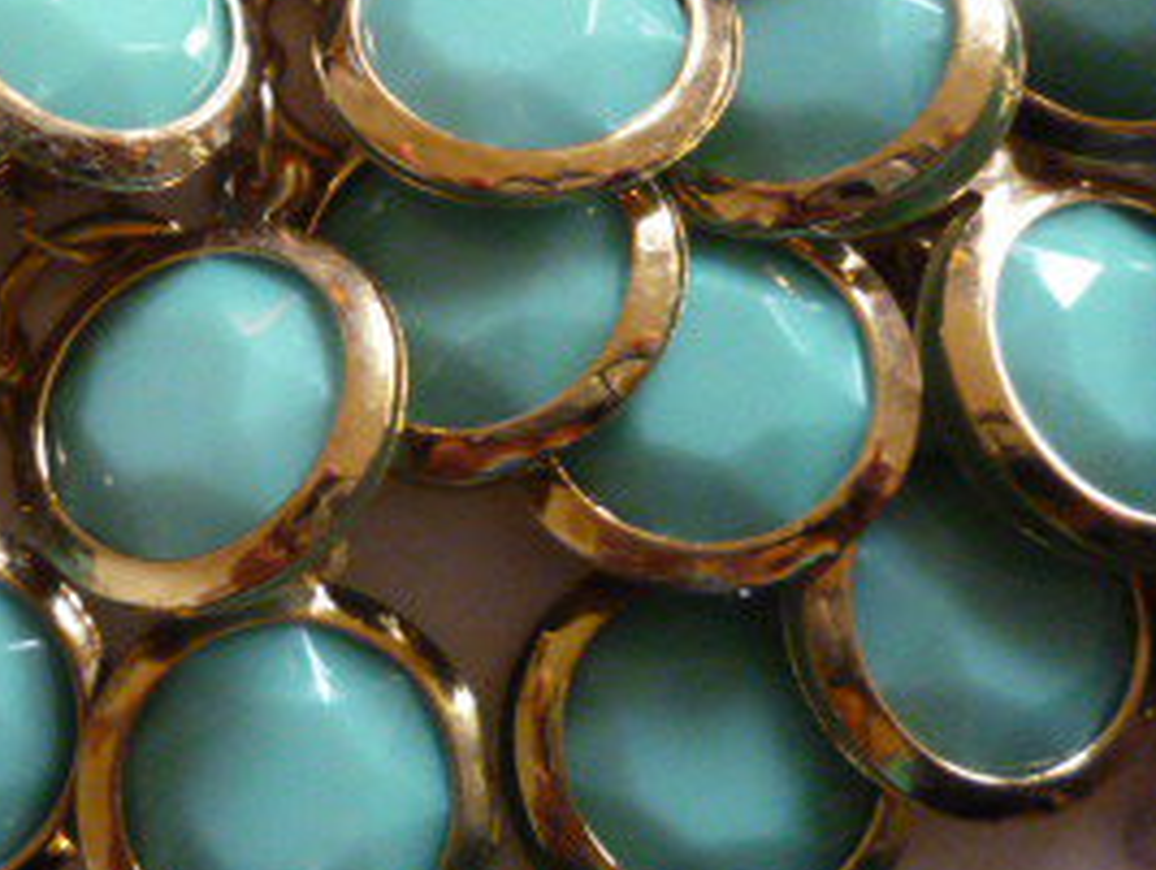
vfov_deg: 21.7
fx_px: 2240
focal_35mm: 67
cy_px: 173
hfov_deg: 28.1
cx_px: 182
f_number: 3.1
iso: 800
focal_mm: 5
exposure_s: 1/50
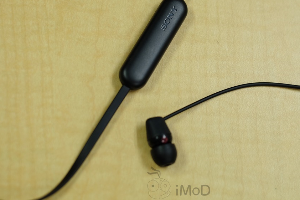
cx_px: 179
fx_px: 567
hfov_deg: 29.6
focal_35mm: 68
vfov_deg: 20.0
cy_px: 73
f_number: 2.8
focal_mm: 35
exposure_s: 1/60
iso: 200
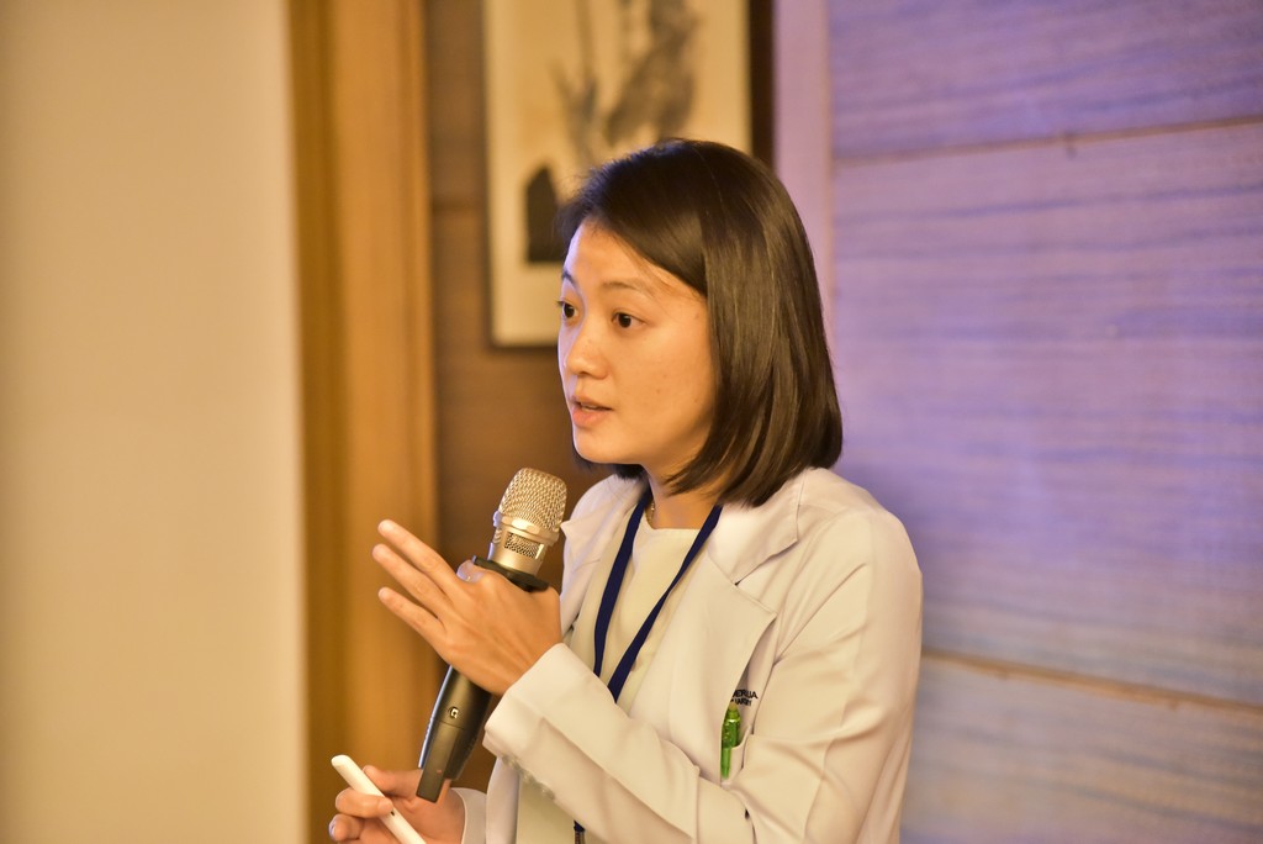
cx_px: 632
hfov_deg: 17.1
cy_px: 422
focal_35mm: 120
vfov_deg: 11.4
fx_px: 4212
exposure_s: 1/125
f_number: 4
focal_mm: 120
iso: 8000
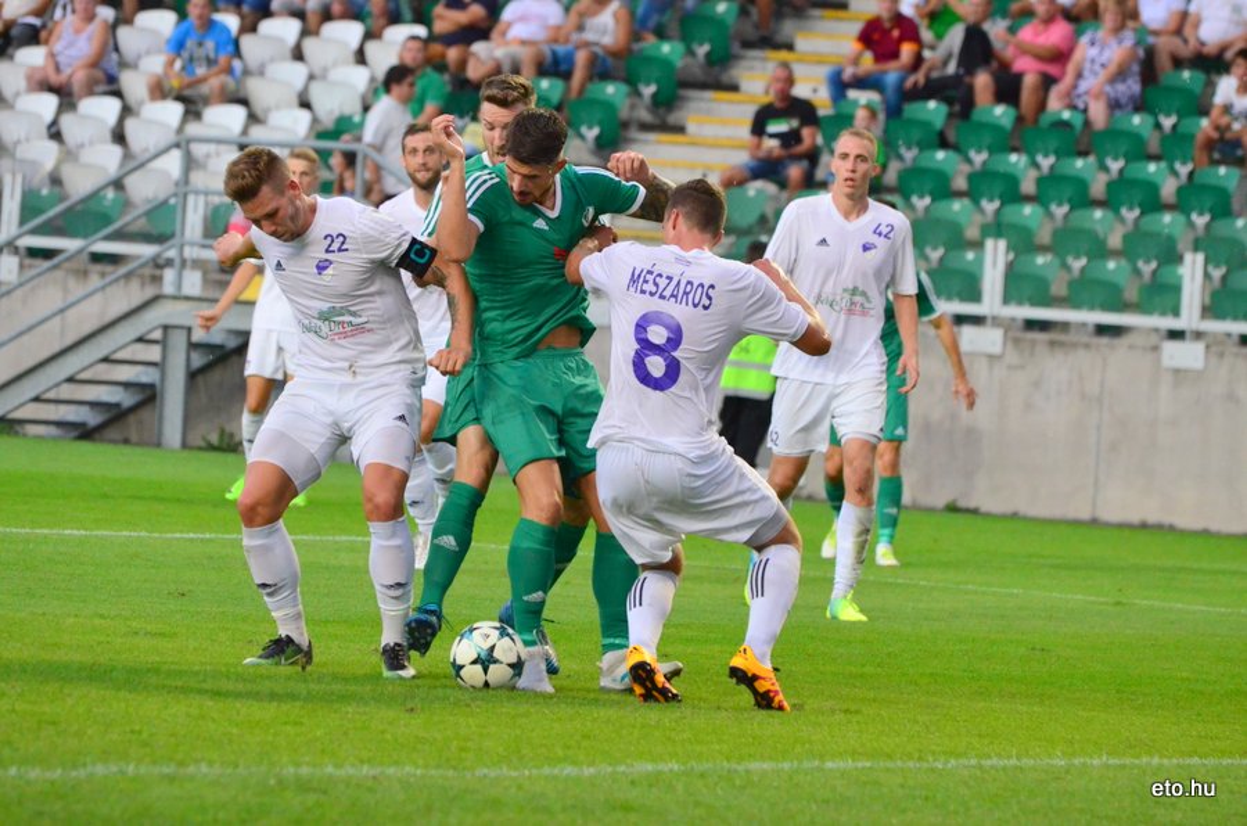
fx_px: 10110
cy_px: 413
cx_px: 624
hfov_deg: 7.1
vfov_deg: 4.7
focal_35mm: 292
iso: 3200
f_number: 5.3
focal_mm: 195
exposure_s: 1/800
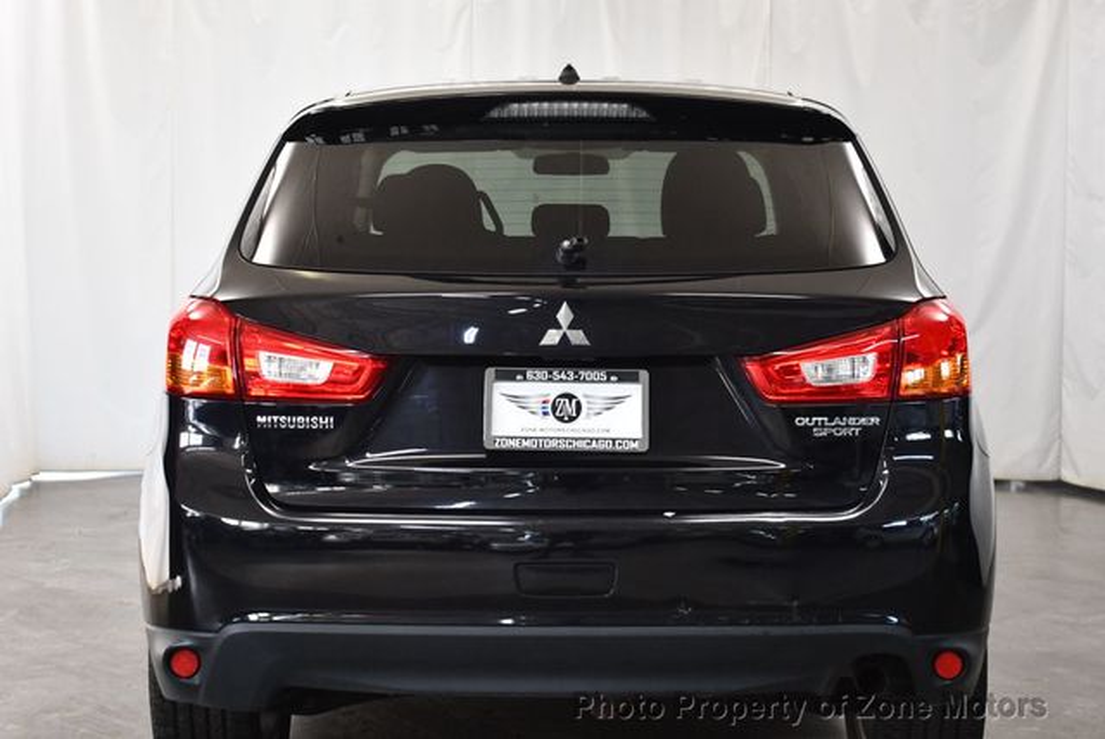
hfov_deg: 29.6
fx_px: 2089
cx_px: 552
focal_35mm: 68
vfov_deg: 20.1
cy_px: 370
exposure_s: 1/125
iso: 1250
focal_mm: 34
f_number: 4.5
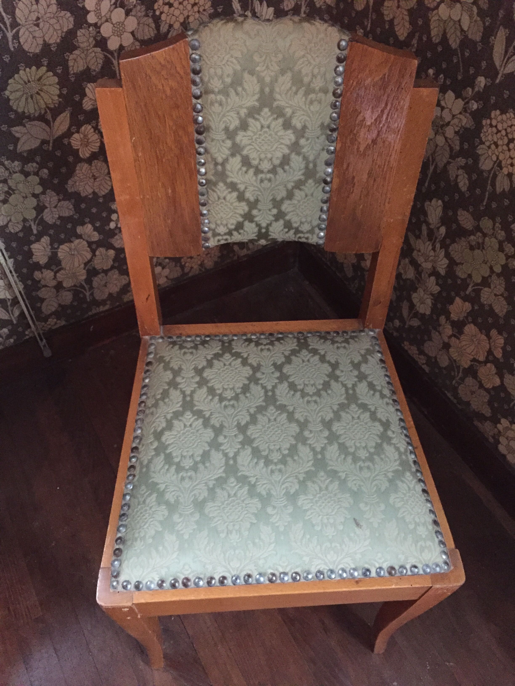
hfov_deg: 48.2
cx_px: 258
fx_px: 575
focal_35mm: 29
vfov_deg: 61.7
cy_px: 343
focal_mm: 4.15
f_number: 2.2
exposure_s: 1/17
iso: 400
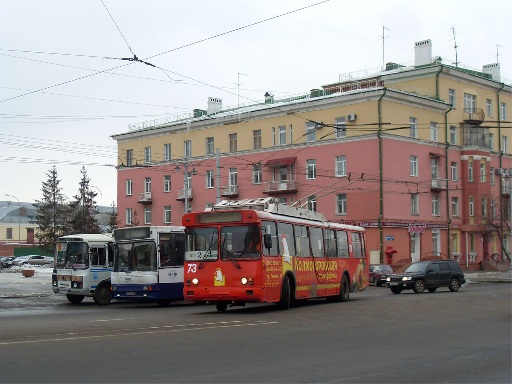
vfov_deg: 27.5
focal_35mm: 53
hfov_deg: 36.2
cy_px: 192
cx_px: 256
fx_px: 784
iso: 80
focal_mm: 8.4
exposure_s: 1/250
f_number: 3.4
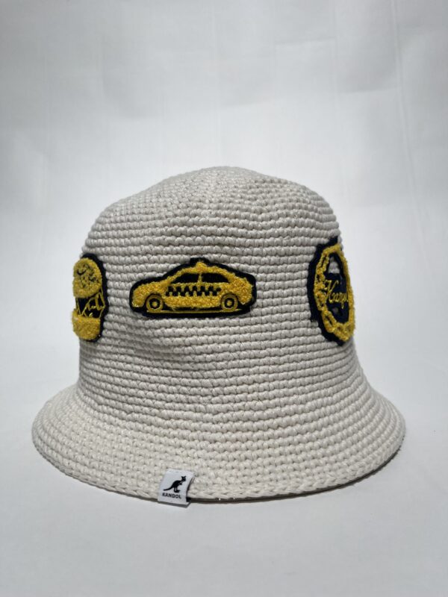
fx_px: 449
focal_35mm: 26
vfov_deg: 67.3
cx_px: 224
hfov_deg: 53.1
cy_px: 298
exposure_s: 1/727
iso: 50
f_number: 1.6
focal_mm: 5.1
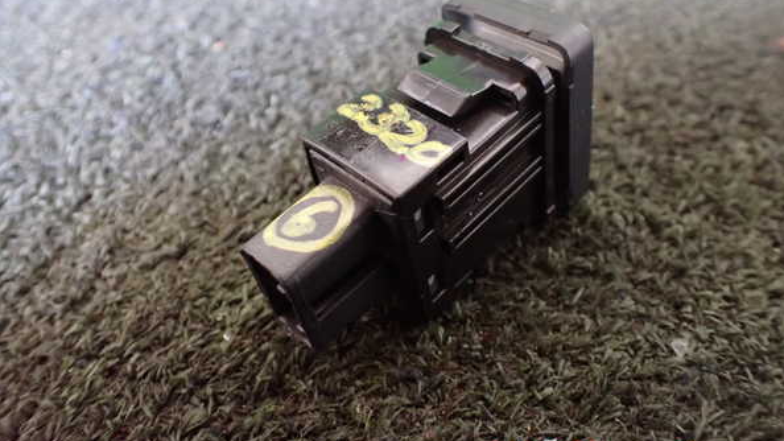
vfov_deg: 35.5
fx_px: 686
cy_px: 174
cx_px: 395
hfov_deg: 59.5
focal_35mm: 33
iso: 1250
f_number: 2.3
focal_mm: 5.4
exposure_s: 1/30
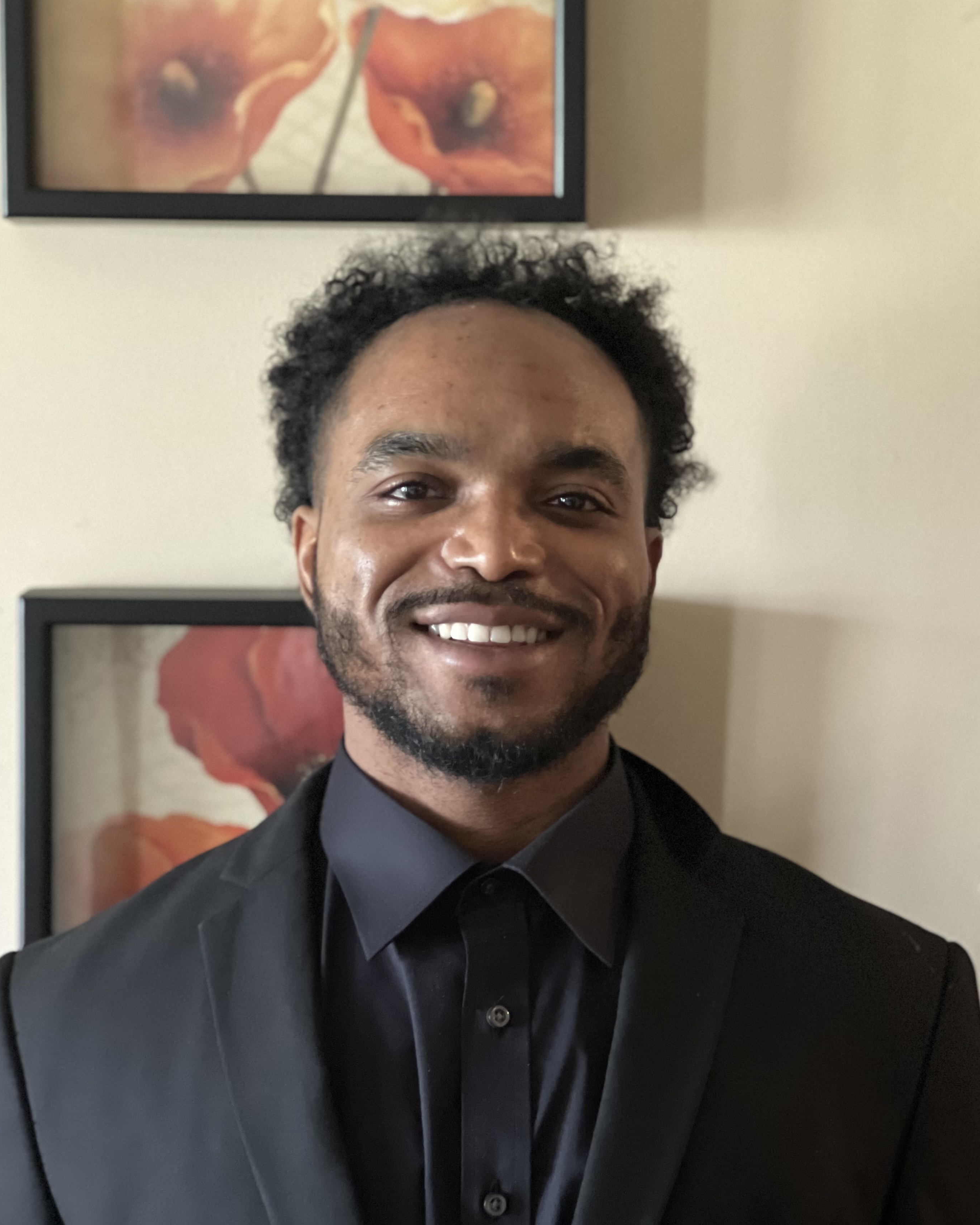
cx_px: 517
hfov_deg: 17.3
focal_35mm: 89
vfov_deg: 21.5
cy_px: 690
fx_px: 3227
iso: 1000
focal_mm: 9
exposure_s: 1/15
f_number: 2.8
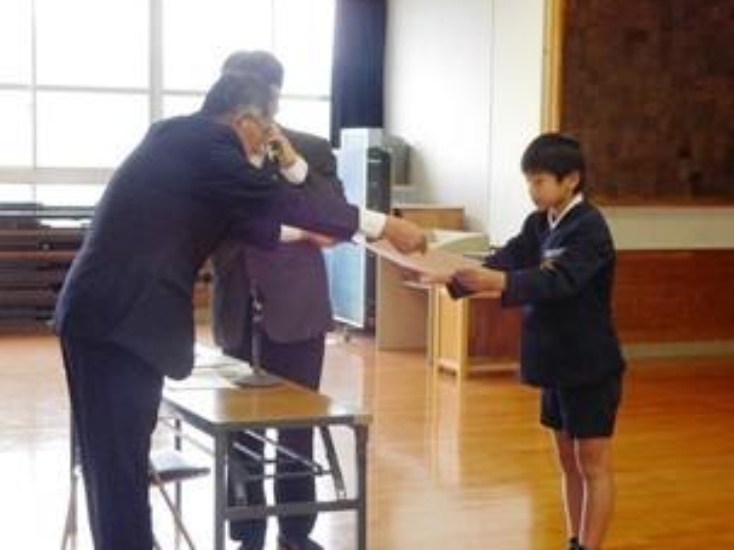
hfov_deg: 29.4
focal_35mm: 66
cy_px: 313
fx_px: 1399
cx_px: 366
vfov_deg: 22.2
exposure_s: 1/30
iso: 360
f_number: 4.1
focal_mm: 8.9
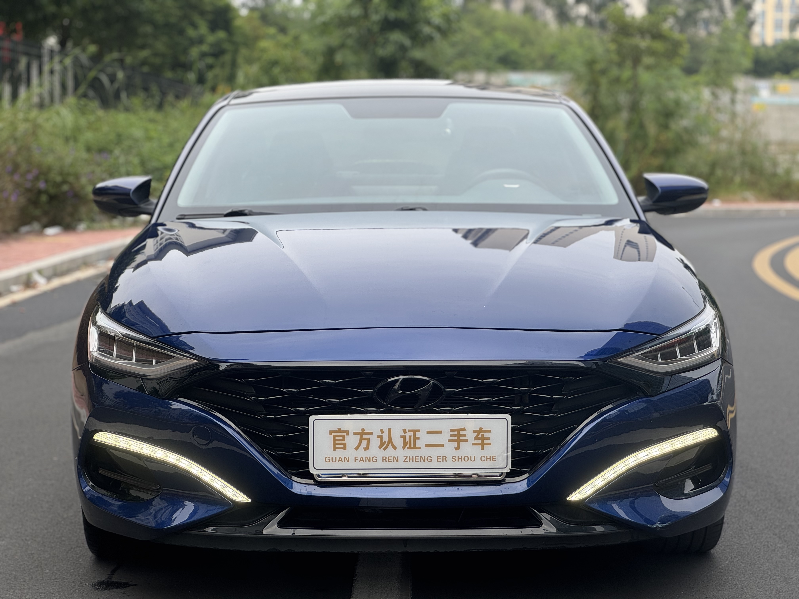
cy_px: 300
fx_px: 1777
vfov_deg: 19.1
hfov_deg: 25.3
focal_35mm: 77
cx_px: 400
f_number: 2.8
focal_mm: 9
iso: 25
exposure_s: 1/162
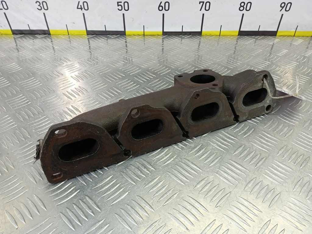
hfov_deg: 73.9
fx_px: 207
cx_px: 156
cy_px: 117
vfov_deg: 58.9
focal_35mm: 23
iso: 162
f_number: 1.6
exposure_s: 1/50
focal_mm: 4.11
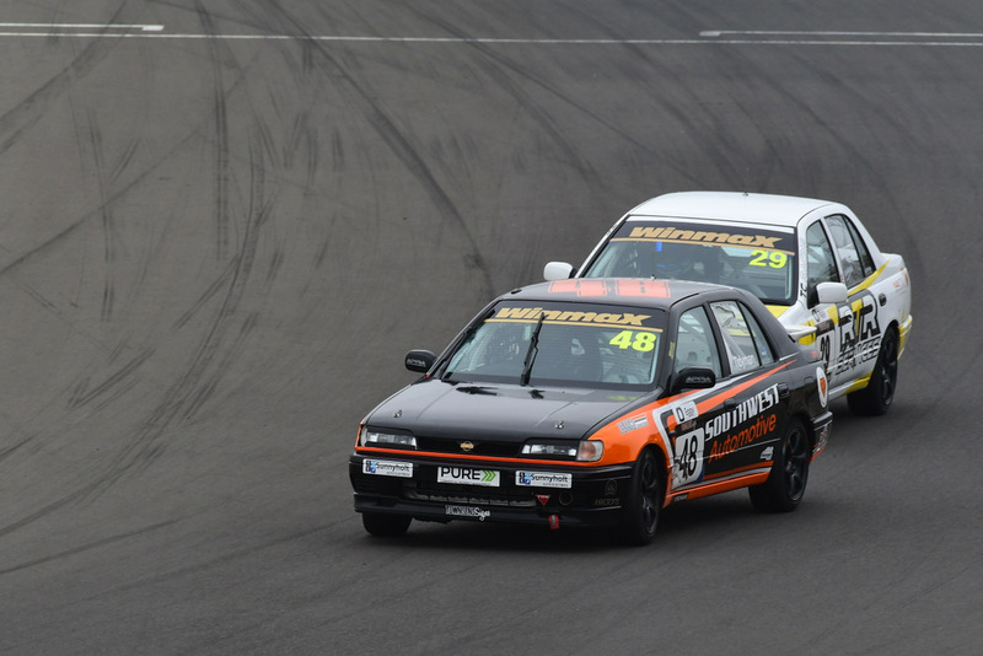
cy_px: 328
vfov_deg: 1.8
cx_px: 492
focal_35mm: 750
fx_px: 20485
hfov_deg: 2.7
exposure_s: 1/640
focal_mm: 500
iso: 640
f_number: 10
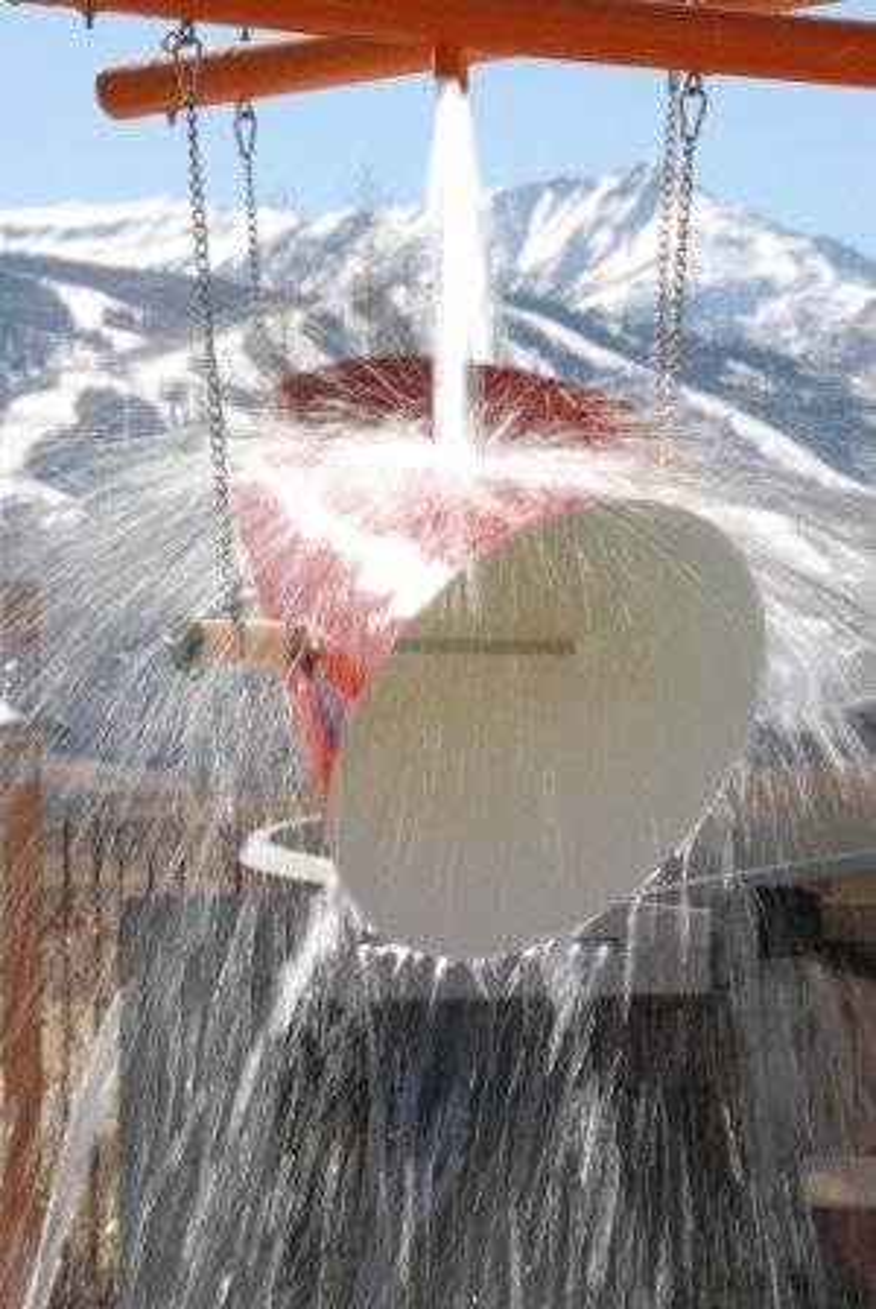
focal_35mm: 195
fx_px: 7095
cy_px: 654
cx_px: 438
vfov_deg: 10.5
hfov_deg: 7.1
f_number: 13
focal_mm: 130
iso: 100
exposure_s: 1/30
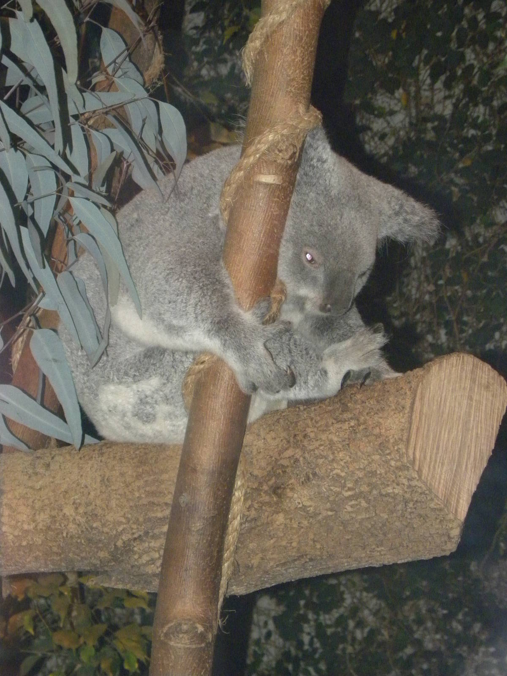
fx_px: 3593
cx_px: 254
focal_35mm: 184
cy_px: 338
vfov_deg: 10.7
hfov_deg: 8.1
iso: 499
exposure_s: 1/30
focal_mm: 32.7
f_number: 4.5
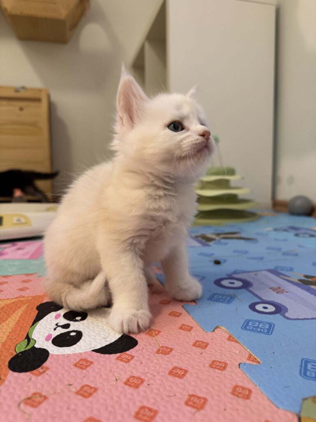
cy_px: 211
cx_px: 158
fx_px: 292
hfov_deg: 56.8
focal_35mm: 24
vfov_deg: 71.6
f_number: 1.78
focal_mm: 6.76
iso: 250
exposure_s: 1/50
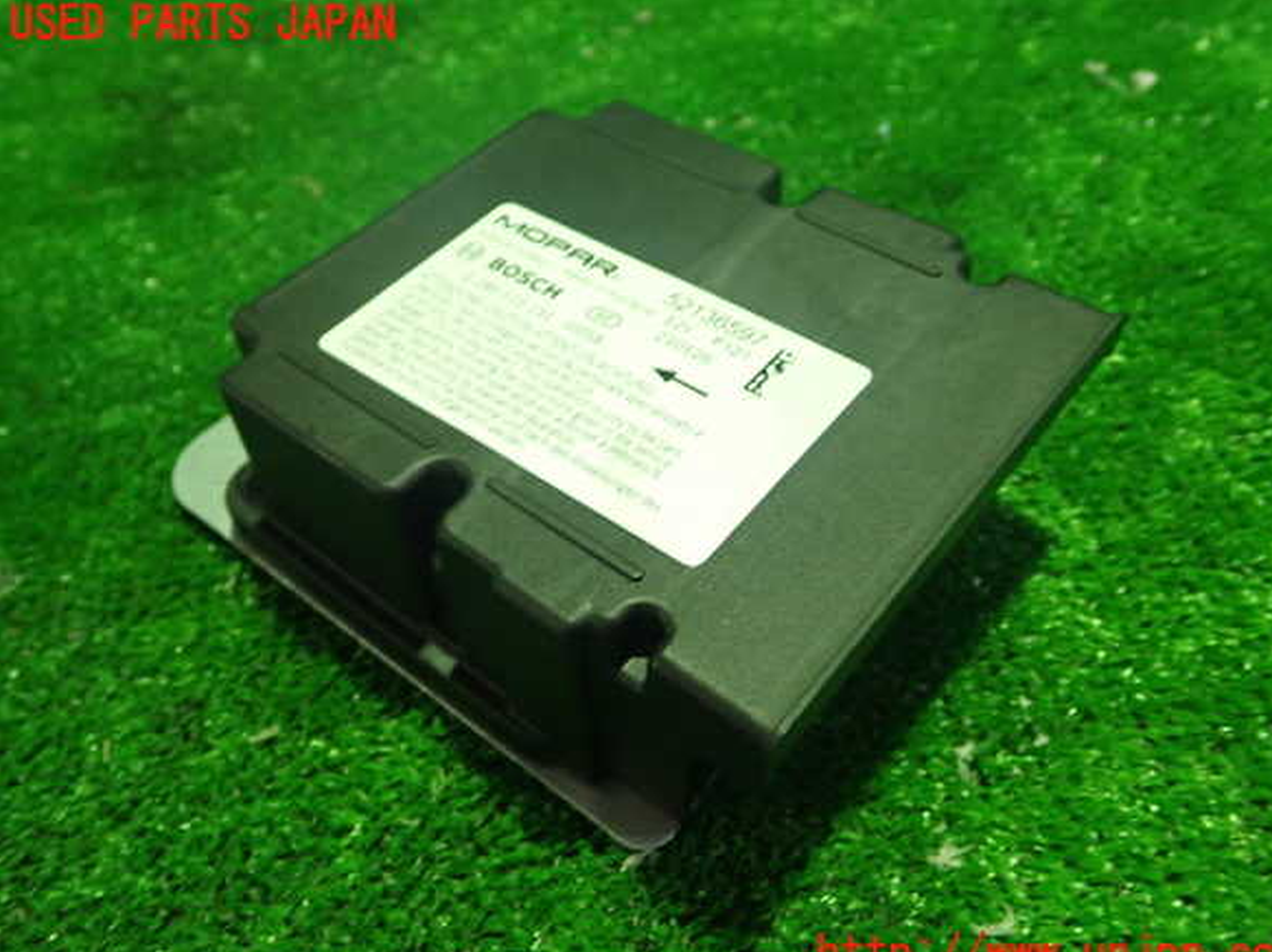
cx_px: 655
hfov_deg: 58.4
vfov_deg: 45.4
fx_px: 1138
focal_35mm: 31
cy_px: 490
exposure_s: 1/30
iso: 640
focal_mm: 5.4
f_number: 2.3
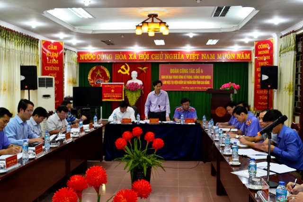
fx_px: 328
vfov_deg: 34.2
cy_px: 101
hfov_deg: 49.5
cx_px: 152
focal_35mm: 39
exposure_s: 1/15
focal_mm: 26
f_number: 6.3
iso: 450
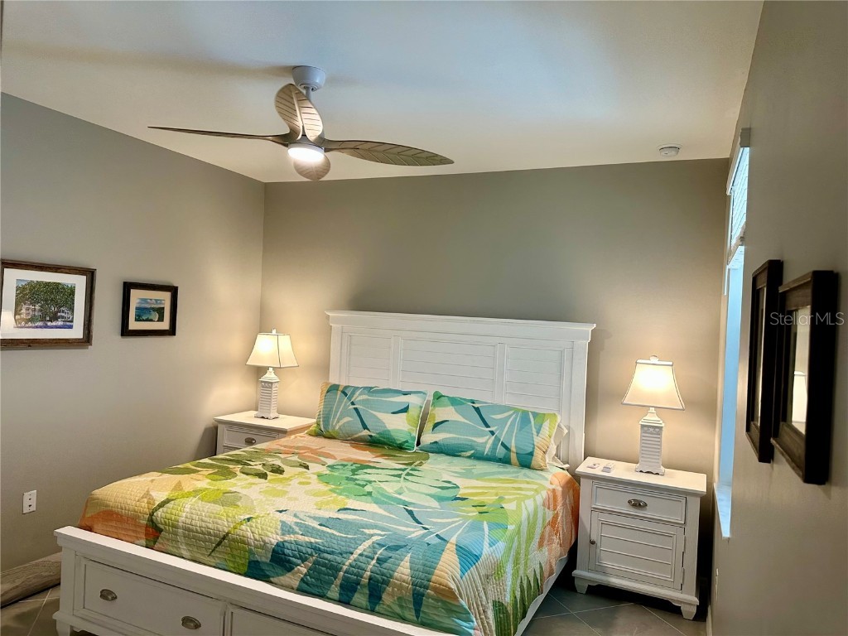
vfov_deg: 56.8
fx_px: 588
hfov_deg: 71.6
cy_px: 318
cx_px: 424
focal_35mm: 24
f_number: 1.78
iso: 160
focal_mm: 6.86
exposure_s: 1/120
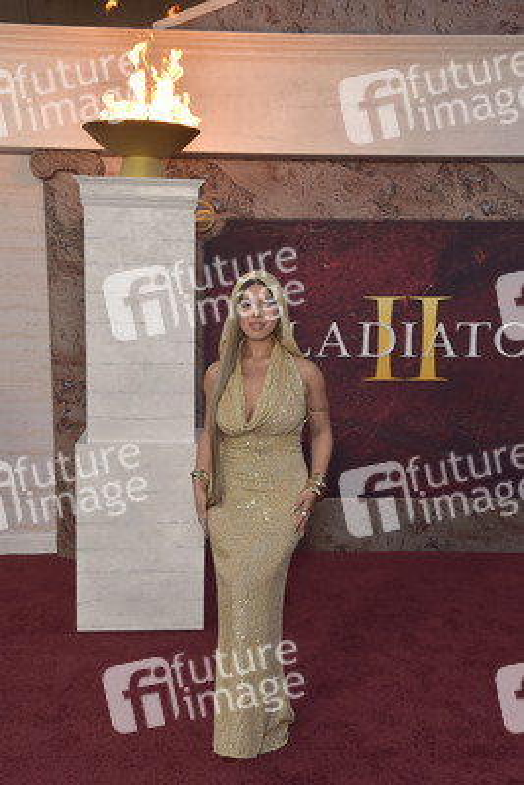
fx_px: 829
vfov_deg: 50.7
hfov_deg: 35.1
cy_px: 392
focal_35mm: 38
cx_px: 262
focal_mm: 38
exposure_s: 1/250
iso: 800
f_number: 6.3
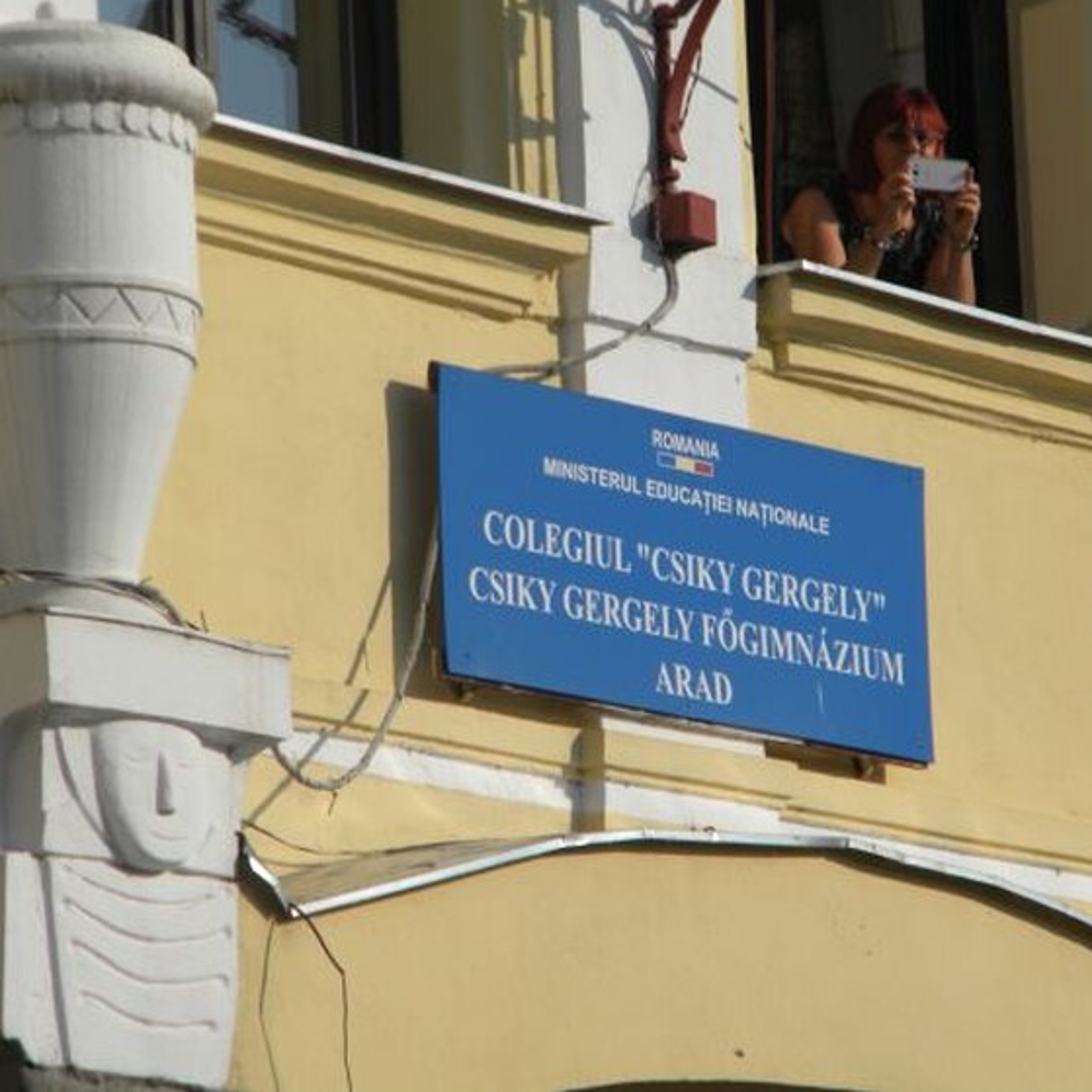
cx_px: 654
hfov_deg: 6.5
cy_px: 544
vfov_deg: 6.5
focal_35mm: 268
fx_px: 9565
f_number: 10.8
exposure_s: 1/260
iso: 80
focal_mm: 41
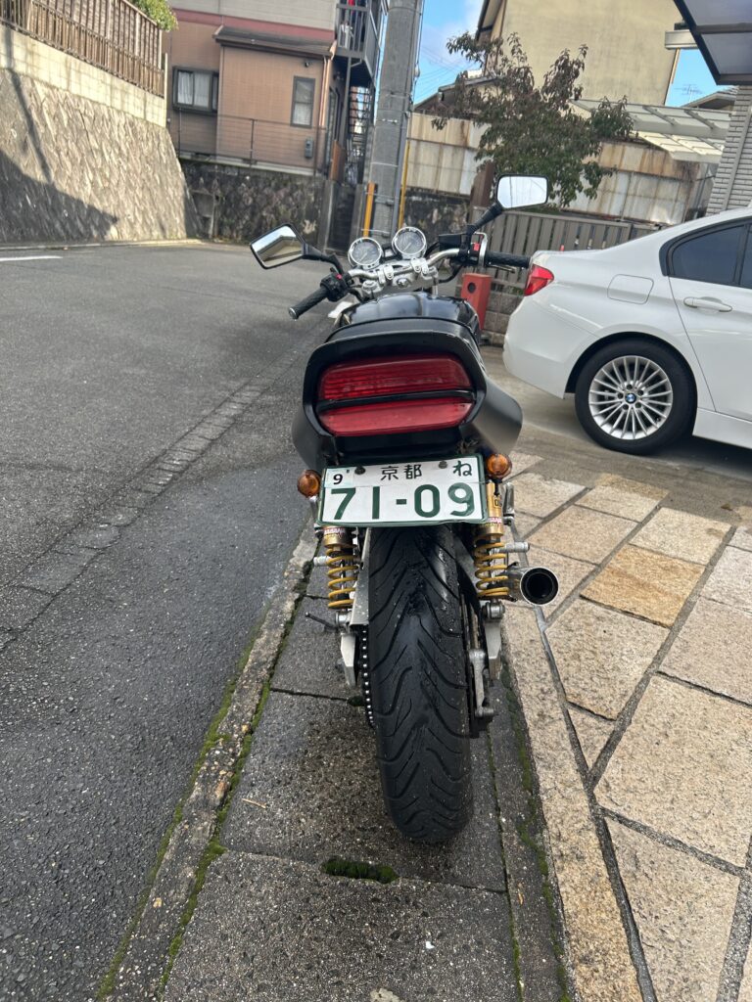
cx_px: 376
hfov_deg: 53.1
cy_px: 501
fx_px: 753
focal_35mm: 26
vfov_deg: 67.3
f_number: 1.5
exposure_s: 1/445
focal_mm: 5.7
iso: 50
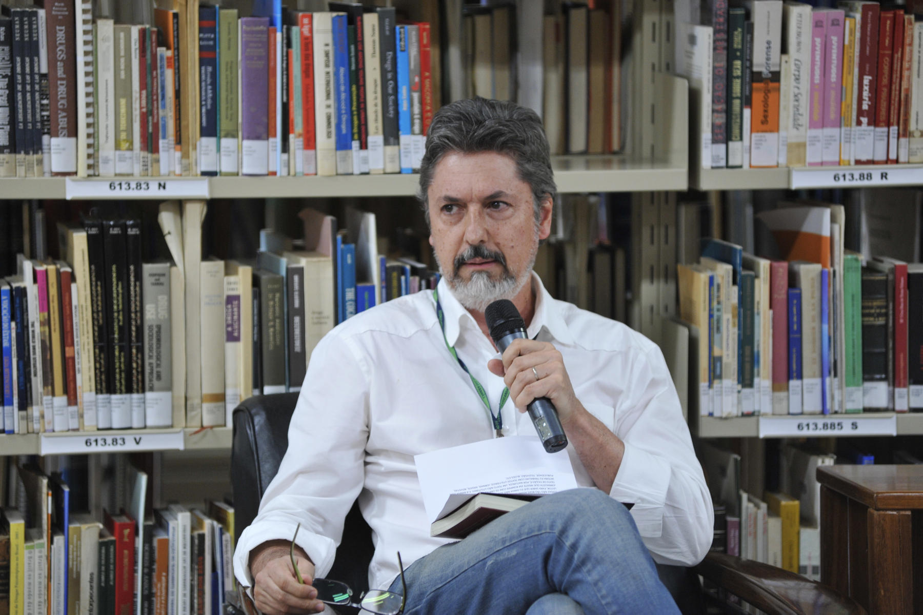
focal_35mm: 200
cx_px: 462
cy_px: 308
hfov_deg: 10.3
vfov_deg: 6.9
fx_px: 5126
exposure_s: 1/125
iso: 1600
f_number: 4.5
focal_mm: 200
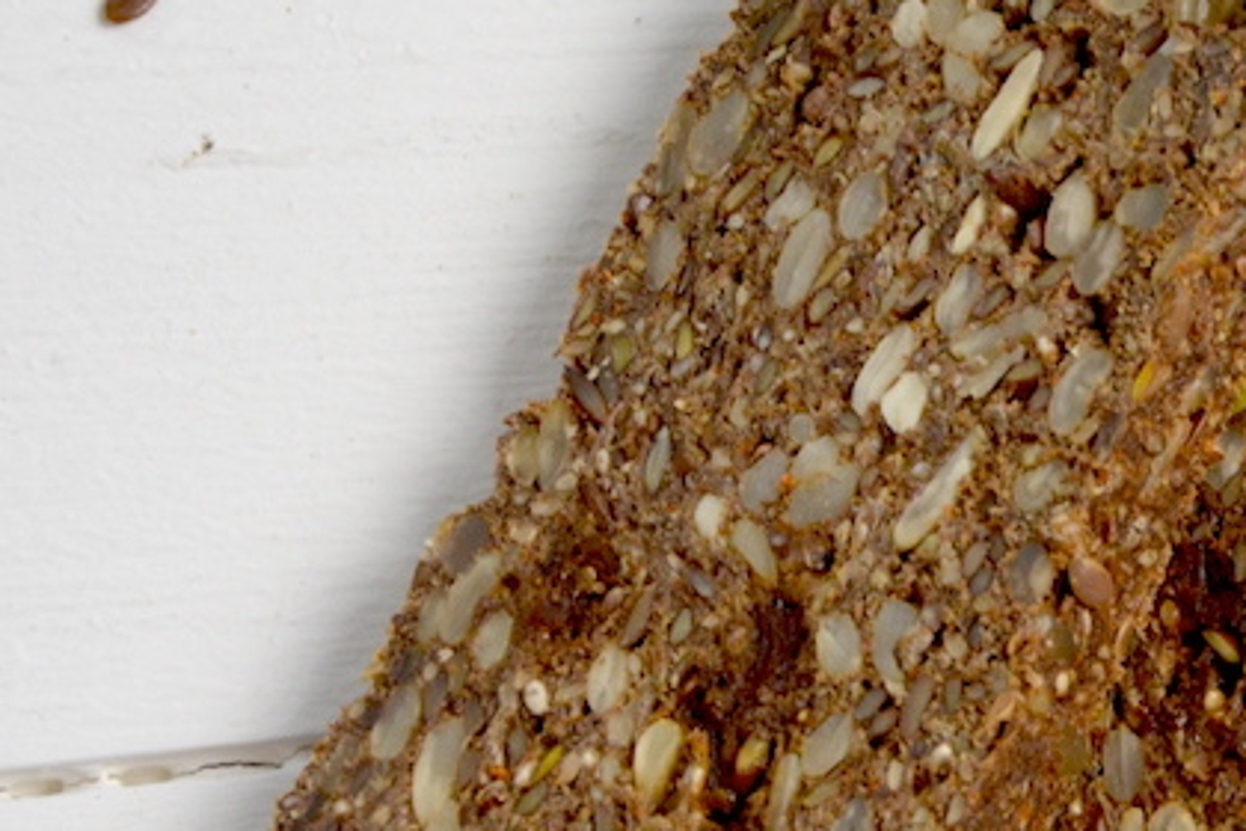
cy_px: 683
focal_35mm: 300
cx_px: 1391
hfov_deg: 6.8
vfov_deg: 4.6
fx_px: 10383
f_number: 5.3
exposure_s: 1/60
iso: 800
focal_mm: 70
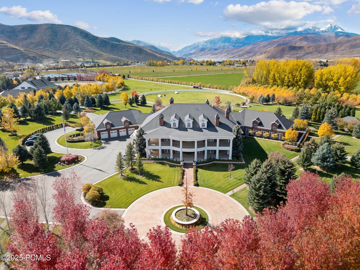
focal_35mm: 24
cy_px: 135
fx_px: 250
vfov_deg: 56.8
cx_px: 180
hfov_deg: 71.6
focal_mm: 6.7
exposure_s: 1/1500
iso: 200
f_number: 1.7
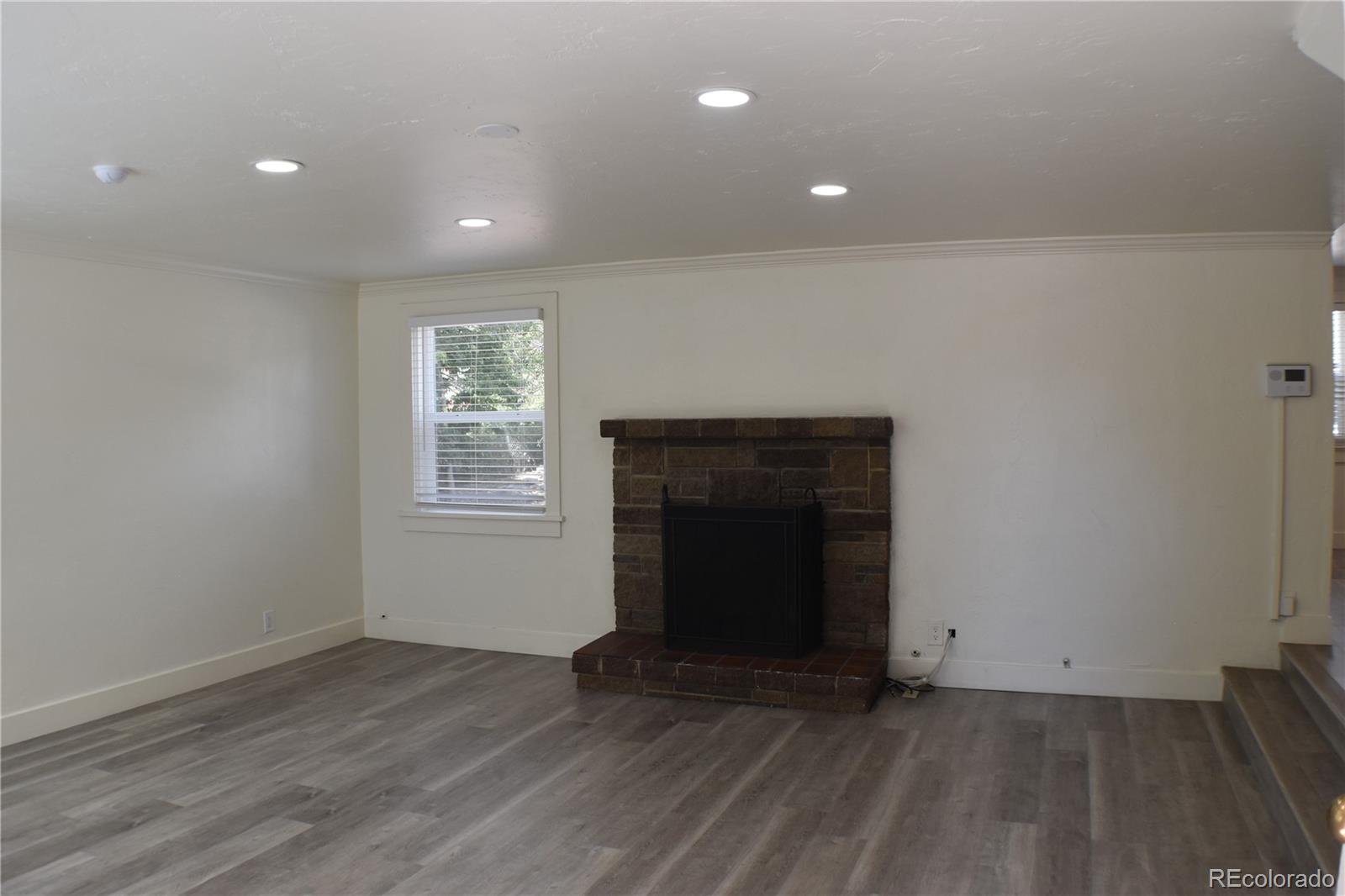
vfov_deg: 36.9
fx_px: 1345
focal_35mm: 36
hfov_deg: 53.1
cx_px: 672
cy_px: 448
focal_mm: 24
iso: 400
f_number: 6.3
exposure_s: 1/160
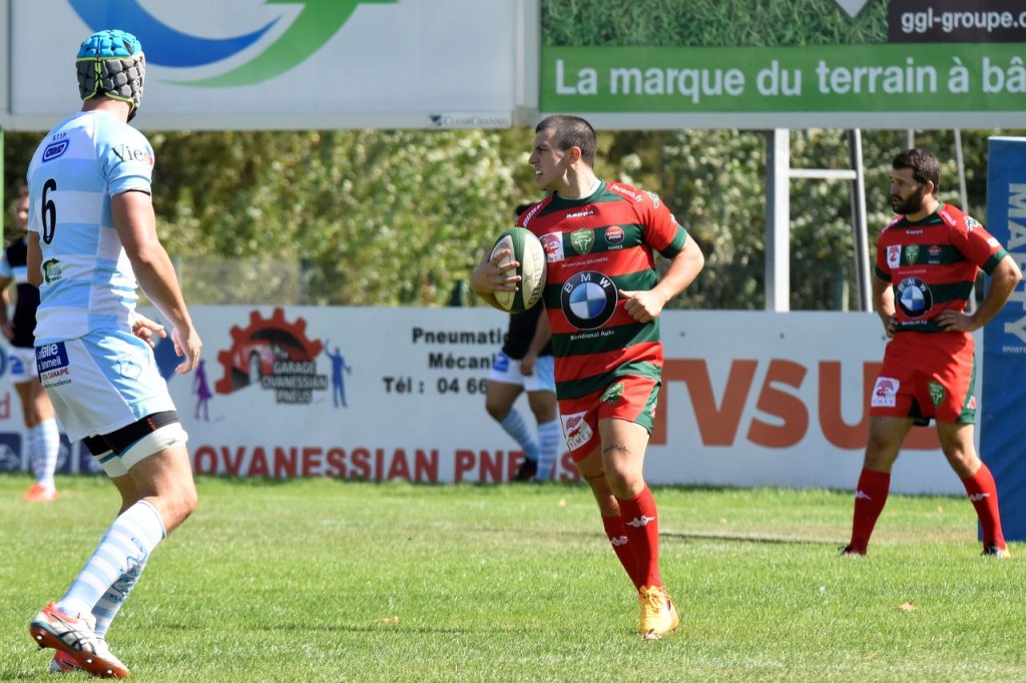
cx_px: 513
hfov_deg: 5.7
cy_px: 342
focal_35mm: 360
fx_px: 10256
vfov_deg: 3.8
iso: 800
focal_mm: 240
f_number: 9
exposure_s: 1/1250
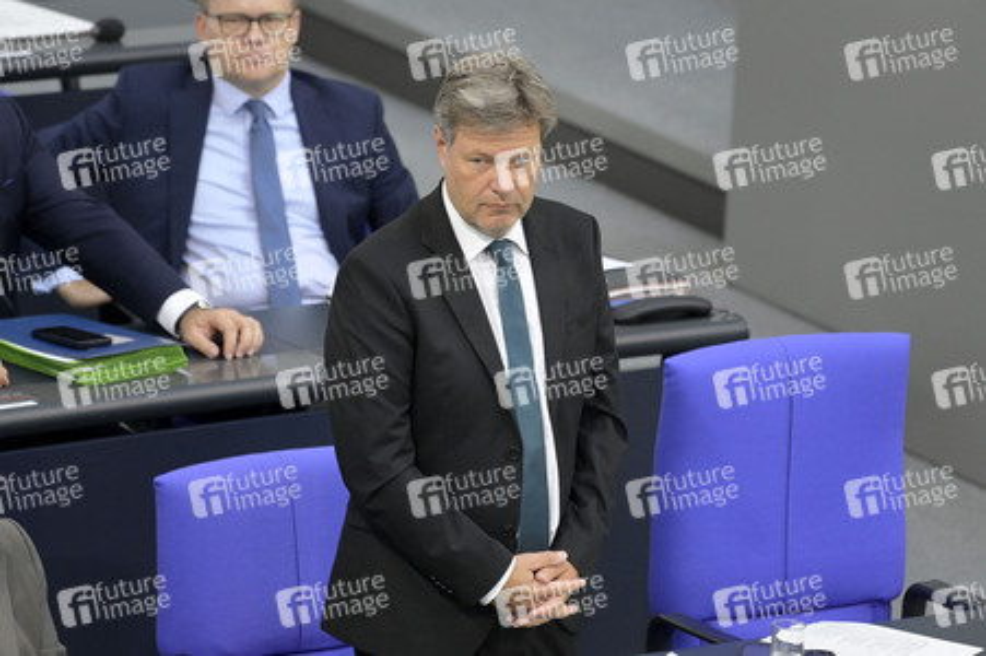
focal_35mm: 340
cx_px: 493
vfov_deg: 4.0
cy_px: 328
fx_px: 9305
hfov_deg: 6.1
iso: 8000
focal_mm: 340
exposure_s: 1/400
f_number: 5.6
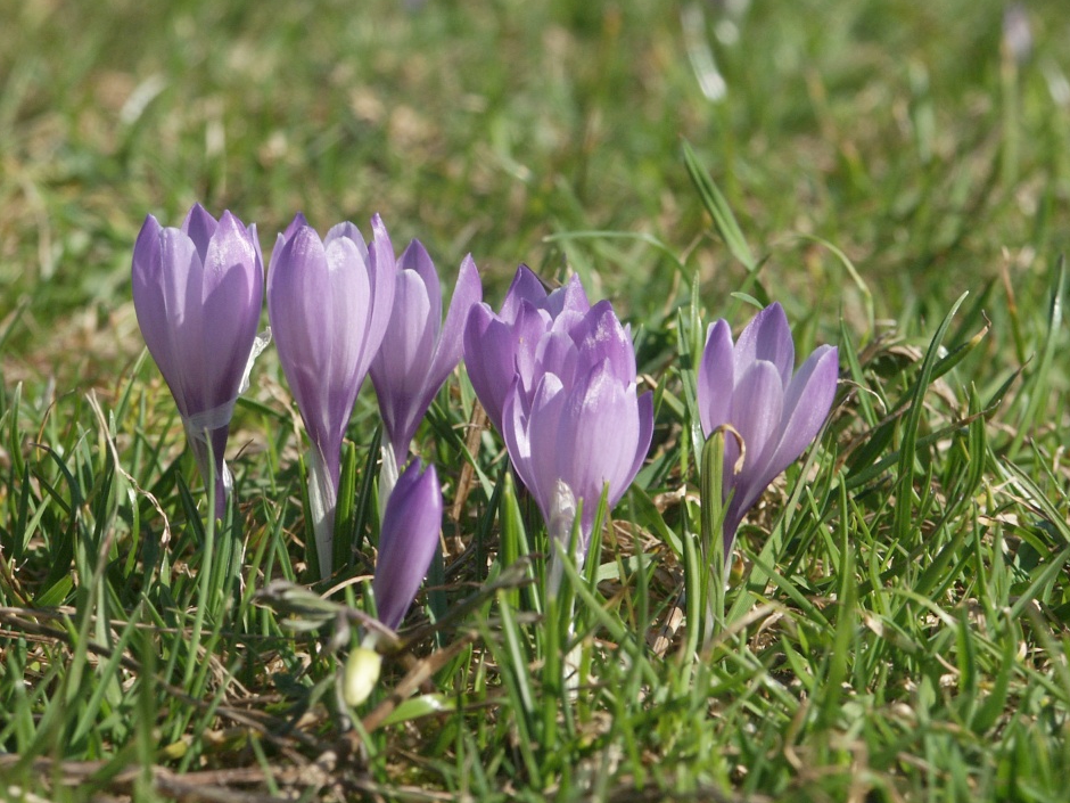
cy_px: 387
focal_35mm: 207
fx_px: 6398
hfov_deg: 9.6
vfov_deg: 7.2
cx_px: 519
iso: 100
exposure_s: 1/750
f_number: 5.6
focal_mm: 48.04
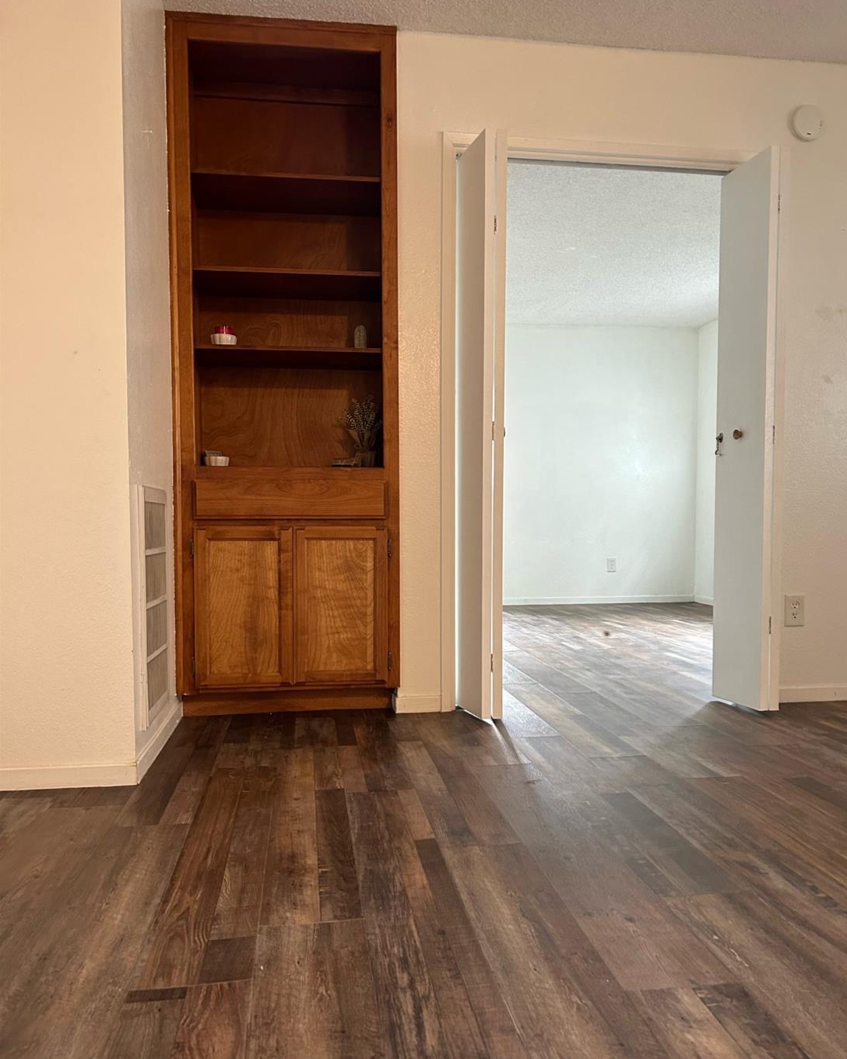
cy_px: 569
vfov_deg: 62.1
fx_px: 877
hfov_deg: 51.5
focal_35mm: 28
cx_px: 437
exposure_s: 1/60
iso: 200
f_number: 1.5
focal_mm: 5.7
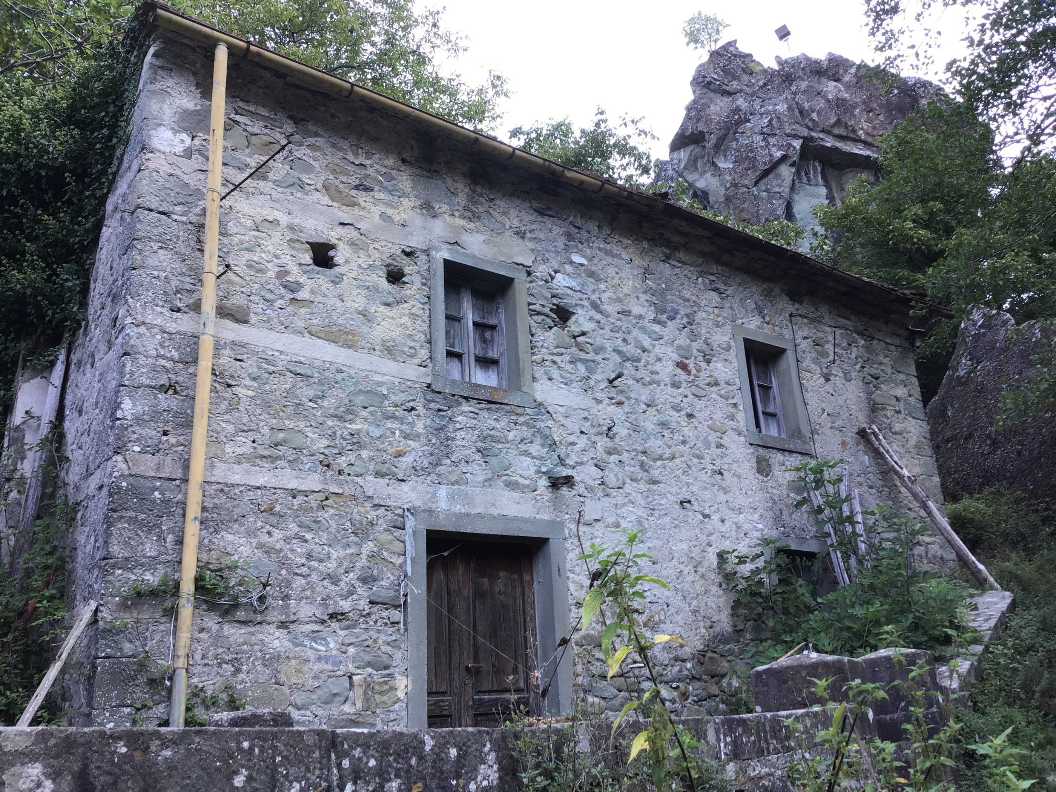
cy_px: 396
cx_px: 528
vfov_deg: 45.4
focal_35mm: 31
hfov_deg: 58.4
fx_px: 946
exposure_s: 1/50
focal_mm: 3.3
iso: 25
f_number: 2.4
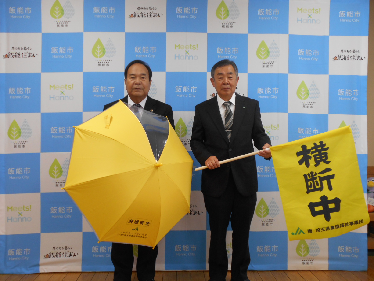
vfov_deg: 41.8
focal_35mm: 34
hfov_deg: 54.0
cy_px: 140
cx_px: 187
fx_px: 367
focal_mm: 5.8
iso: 180
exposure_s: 1/30
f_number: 3.6
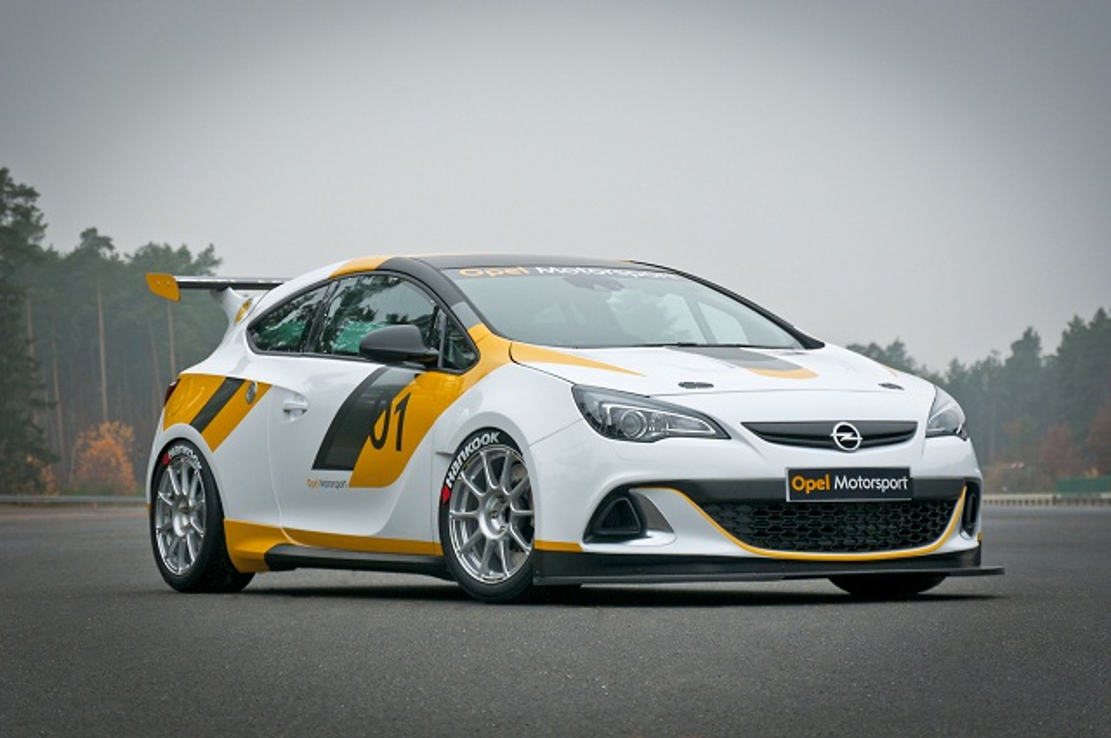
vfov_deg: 11.4
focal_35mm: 120
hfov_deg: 17.1
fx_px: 3699
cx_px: 556
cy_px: 369
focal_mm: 80
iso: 200
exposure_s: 1/80
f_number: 5.6
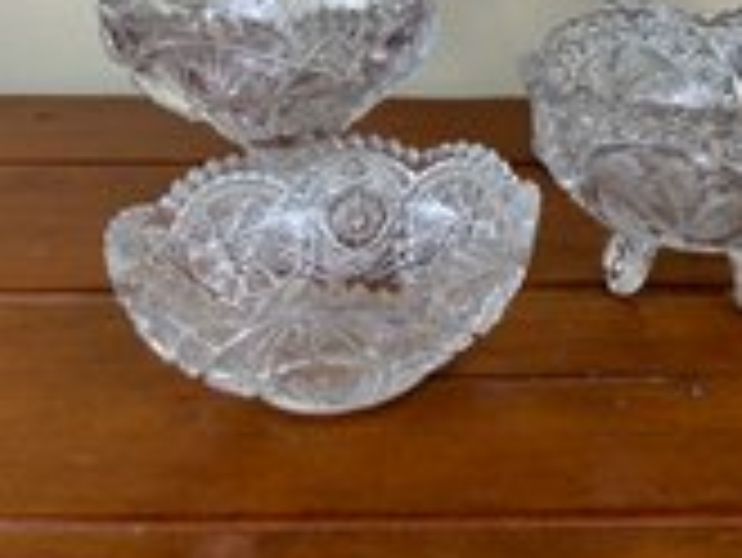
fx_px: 1158
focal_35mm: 54
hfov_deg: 32.3
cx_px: 762
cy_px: 79
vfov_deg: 26.3
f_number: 1.5
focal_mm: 5.7
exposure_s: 1/135
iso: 32
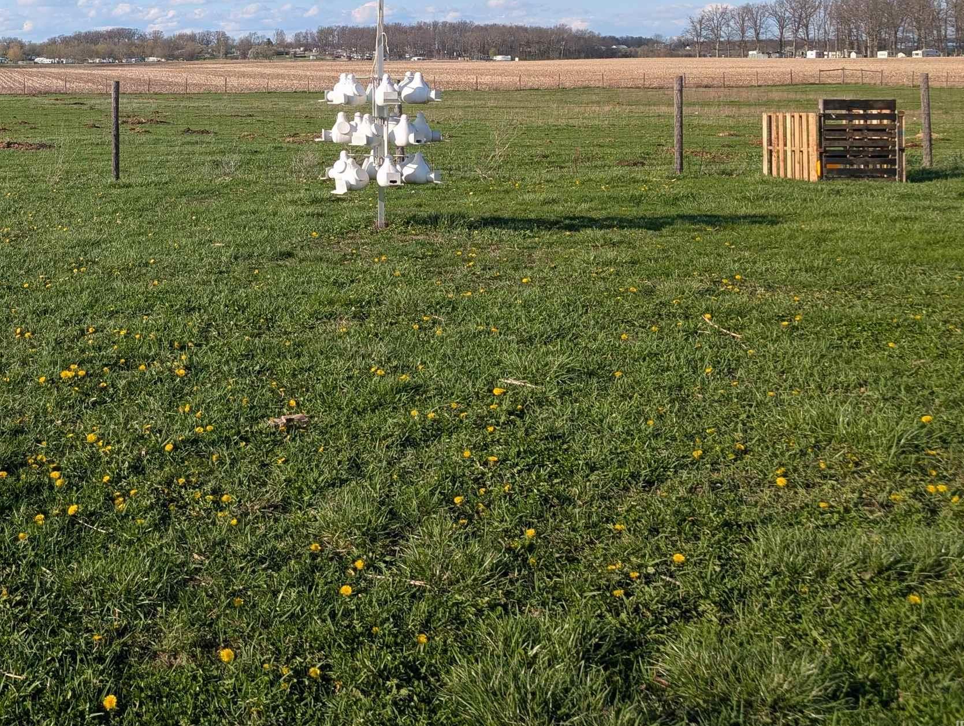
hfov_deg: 40.1
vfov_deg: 31.4
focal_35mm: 44
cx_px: 117
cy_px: 73
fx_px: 1227
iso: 23
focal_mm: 6.9
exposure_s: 1/794
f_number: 1.68
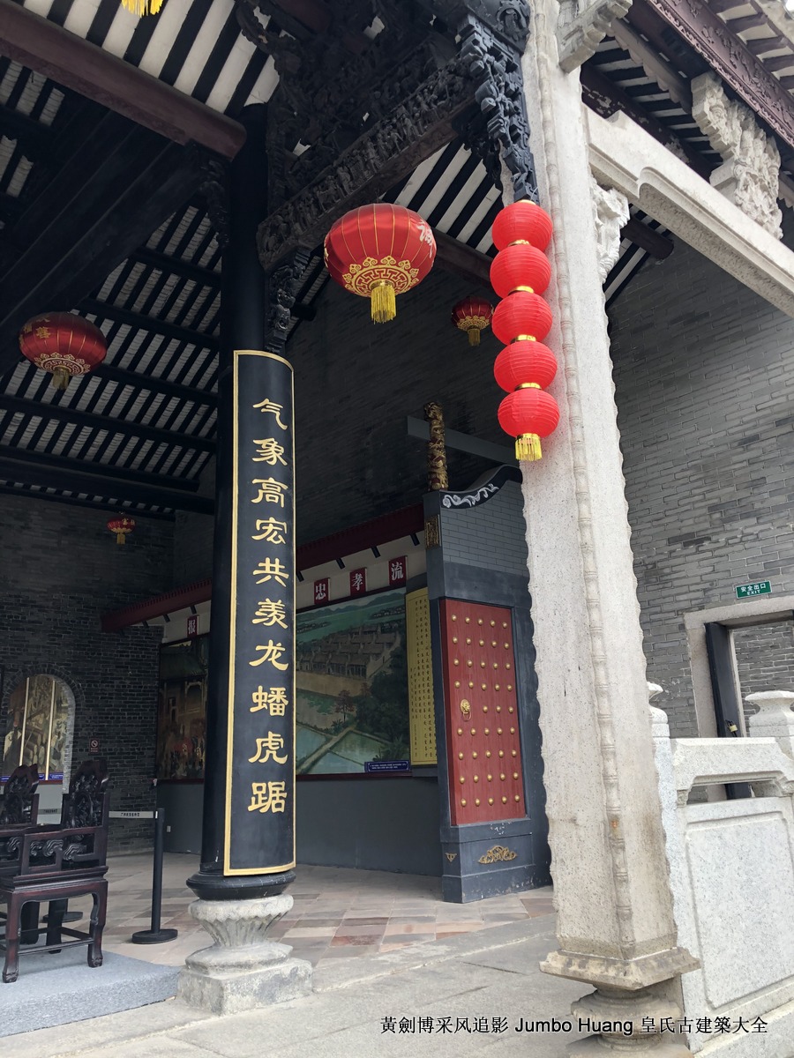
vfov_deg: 63.4
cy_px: 529
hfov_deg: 49.7
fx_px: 856
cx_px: 397
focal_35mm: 28
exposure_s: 1/120
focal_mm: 3.99
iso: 50
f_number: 1.8
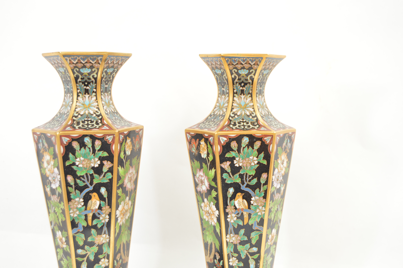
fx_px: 638
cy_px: 134
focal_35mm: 57
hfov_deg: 35.1
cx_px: 202
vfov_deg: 23.7
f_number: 5
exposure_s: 1/125
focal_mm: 38
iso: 200
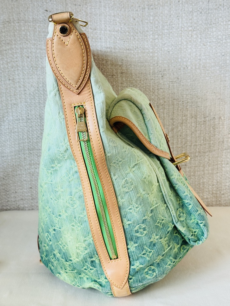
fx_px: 425
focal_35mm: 48
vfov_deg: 39.7
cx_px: 115
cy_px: 153
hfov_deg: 30.3
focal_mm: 6.76
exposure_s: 1/100
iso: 80
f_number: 1.78
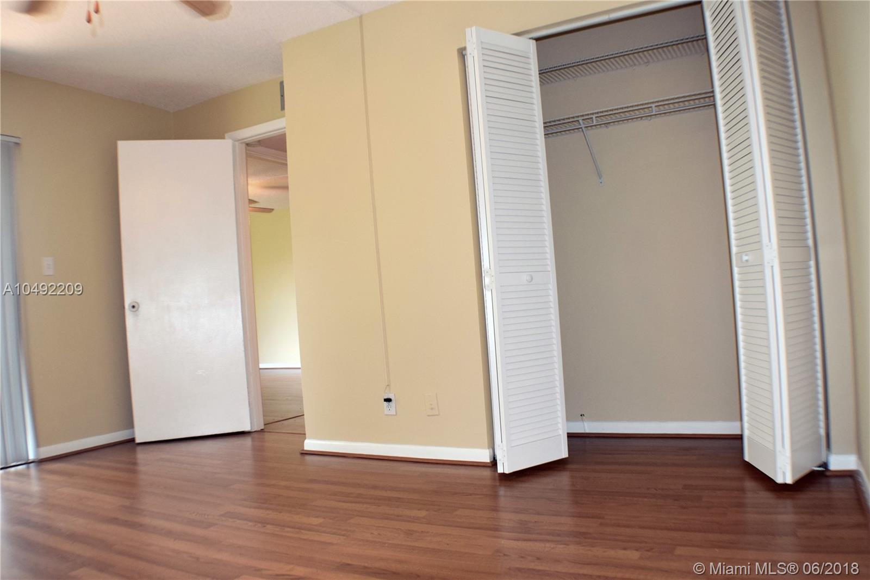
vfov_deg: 36.9
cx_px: 435
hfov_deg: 53.1
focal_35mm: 36
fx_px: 870
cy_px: 290
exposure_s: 1/100
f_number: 5
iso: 800
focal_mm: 24
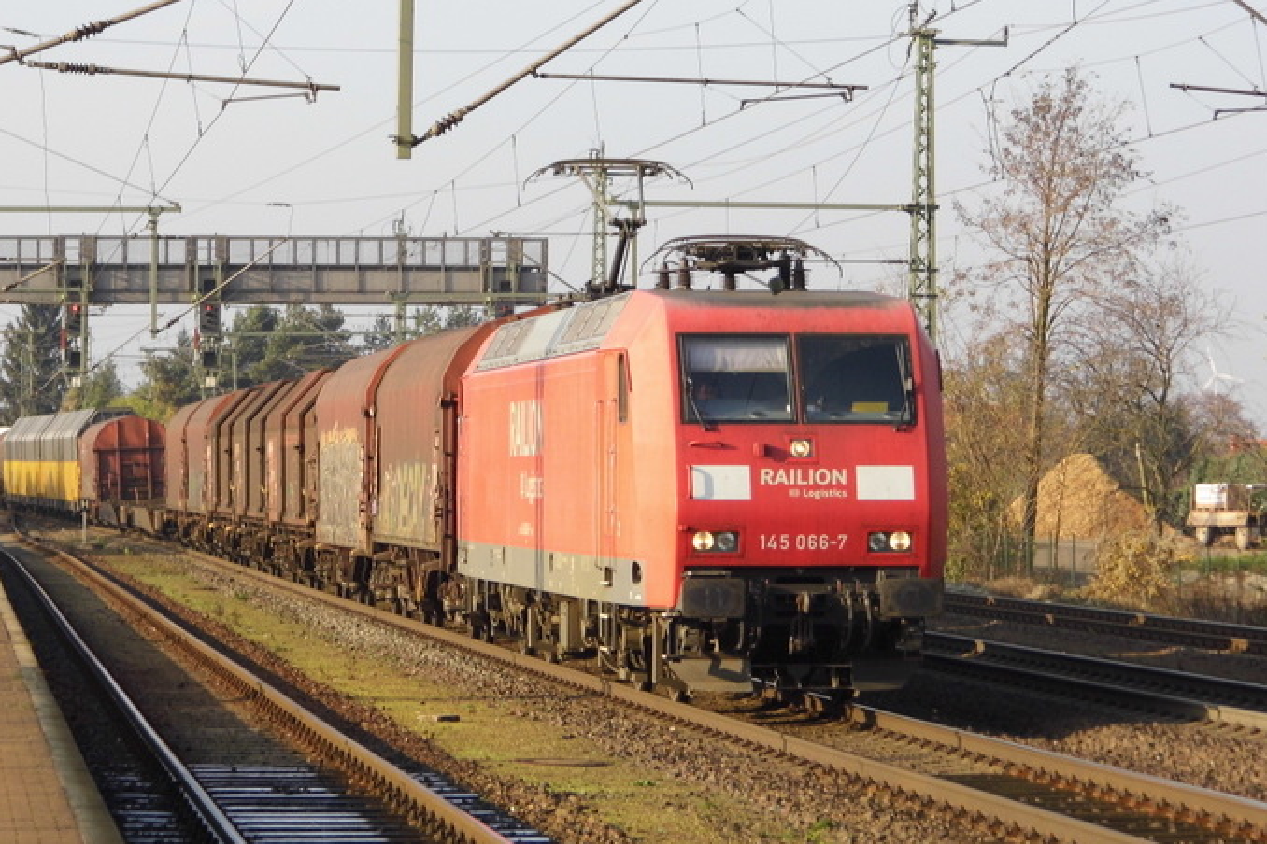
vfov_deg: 8.5
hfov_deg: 12.7
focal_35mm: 162
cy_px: 437
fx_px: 5701
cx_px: 561
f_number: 4.7
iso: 100
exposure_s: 1/245
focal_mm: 23.6
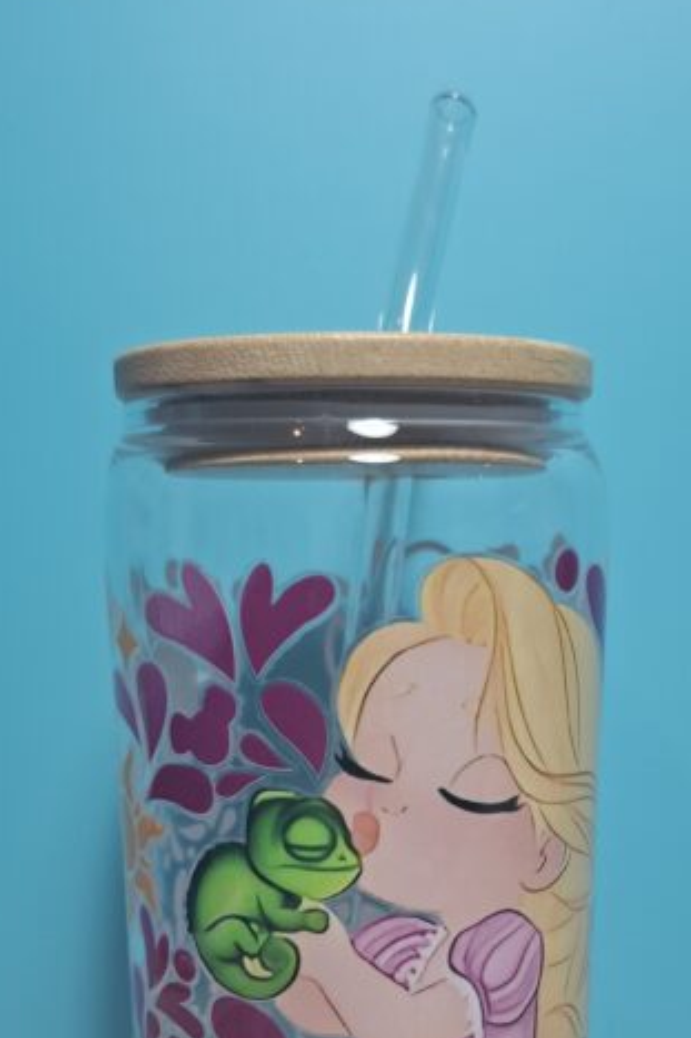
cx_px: 402
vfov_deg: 44.6
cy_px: 860
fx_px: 1181
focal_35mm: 41
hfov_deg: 32.5
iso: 160
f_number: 1.8
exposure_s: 1/100
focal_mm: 5.54
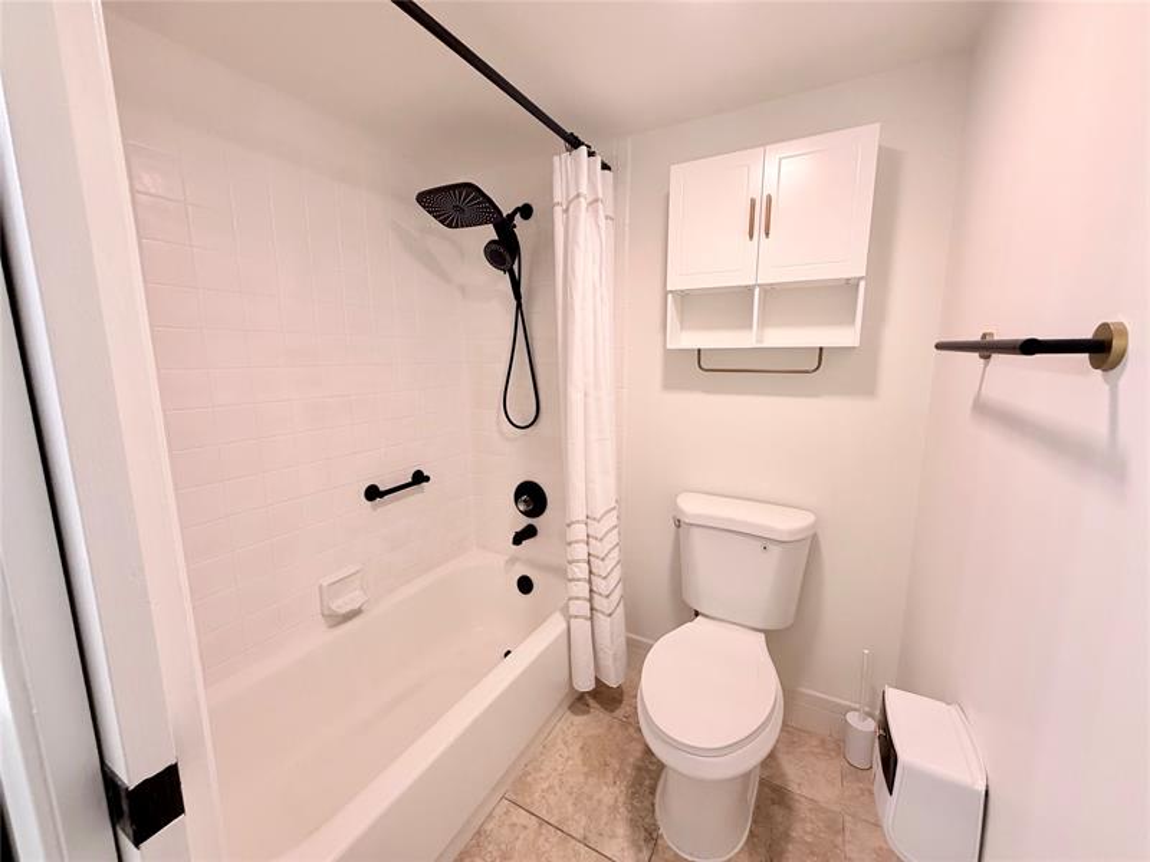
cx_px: 575
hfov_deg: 102.1
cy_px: 431
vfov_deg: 85.7
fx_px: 465
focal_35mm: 14
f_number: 2.2
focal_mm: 2.22
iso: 250
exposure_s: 1/120
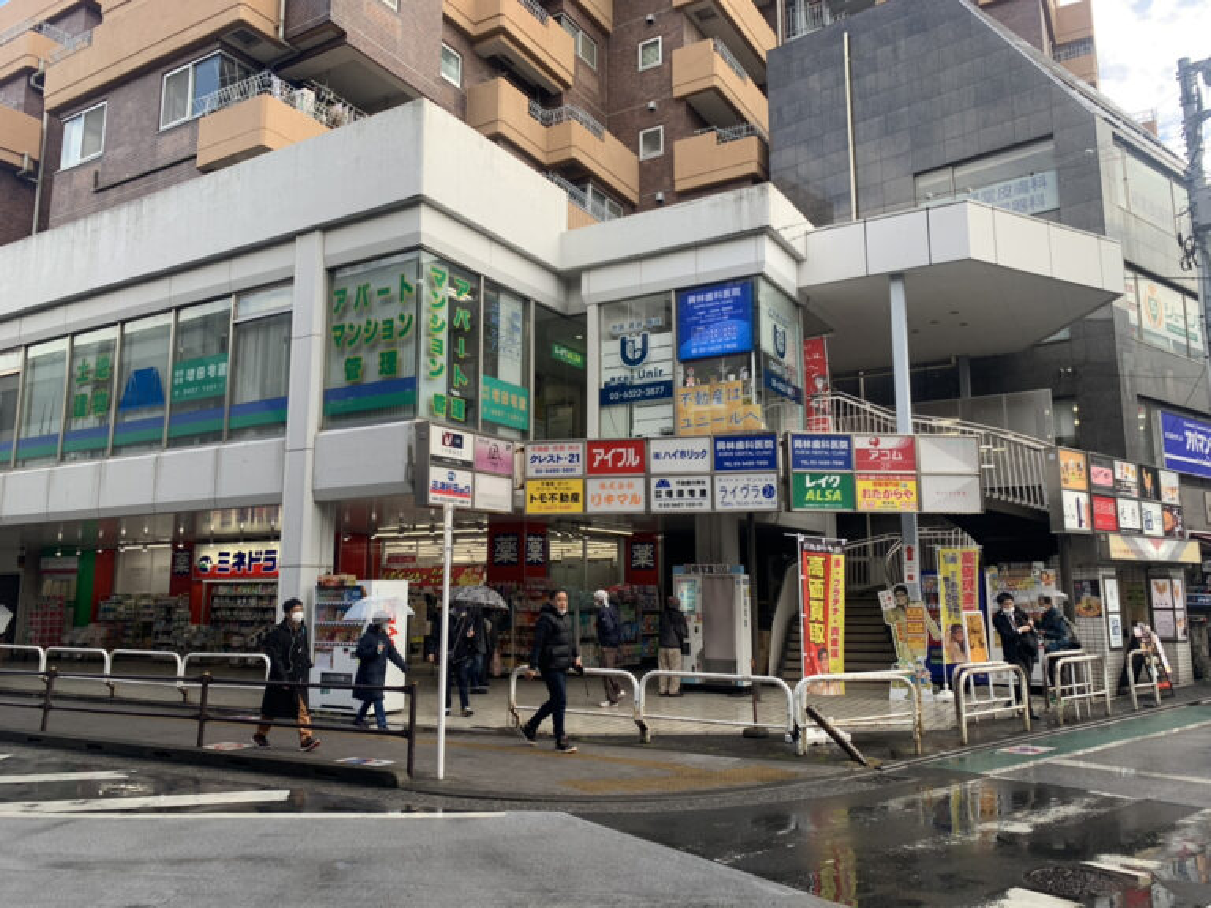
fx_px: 910
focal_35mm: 26
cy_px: 454
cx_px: 606
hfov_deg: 67.3
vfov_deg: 53.1
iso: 25
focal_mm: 4.25
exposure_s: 1/307
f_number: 1.8
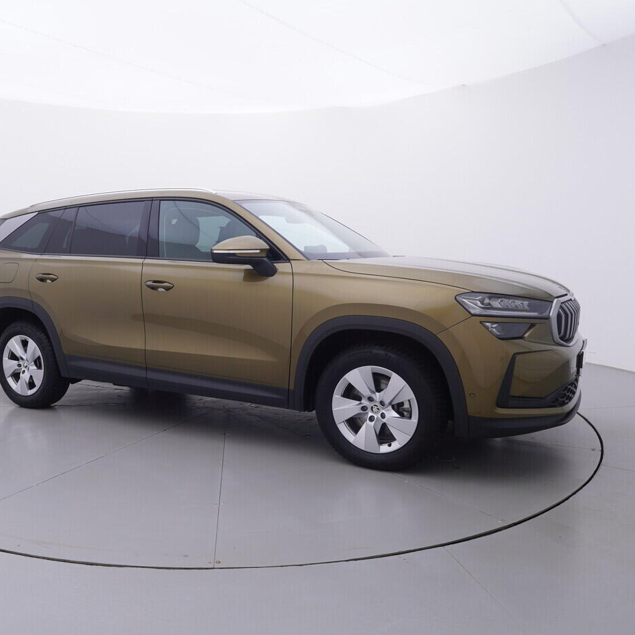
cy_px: 322
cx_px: 228
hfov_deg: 53.8
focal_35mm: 30
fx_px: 616
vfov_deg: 54.6
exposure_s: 1/80
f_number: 5
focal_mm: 15
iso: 200
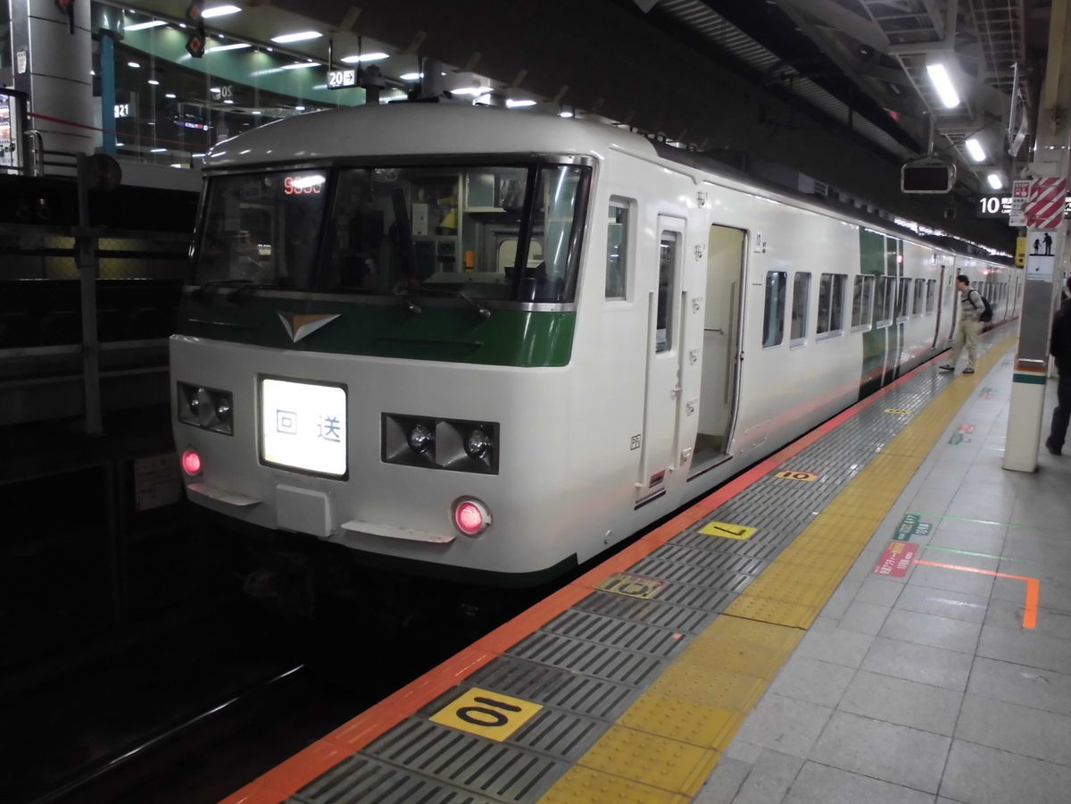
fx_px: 897
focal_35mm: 29
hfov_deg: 61.7
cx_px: 536
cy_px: 402
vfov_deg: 48.2
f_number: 3.7
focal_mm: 5.3
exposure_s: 1/25
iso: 400
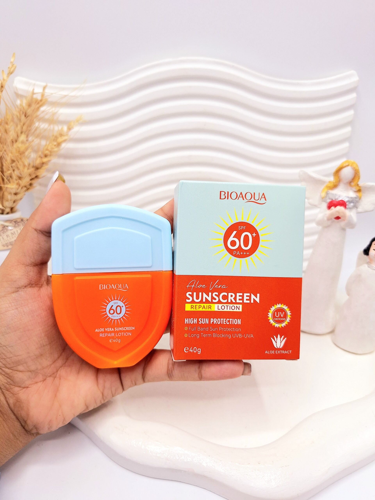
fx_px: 332
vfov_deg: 73.9
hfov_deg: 58.9
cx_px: 188
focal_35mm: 23
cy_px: 250
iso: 40
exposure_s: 1/435
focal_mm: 5.54
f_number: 1.8
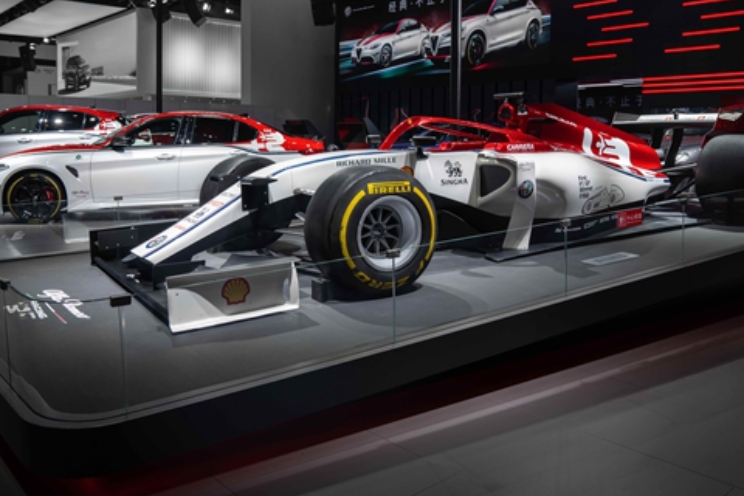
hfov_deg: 61.7
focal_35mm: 30
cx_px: 329
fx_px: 620
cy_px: 232
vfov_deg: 43.6
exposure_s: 1/60
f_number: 4
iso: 125
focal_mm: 24
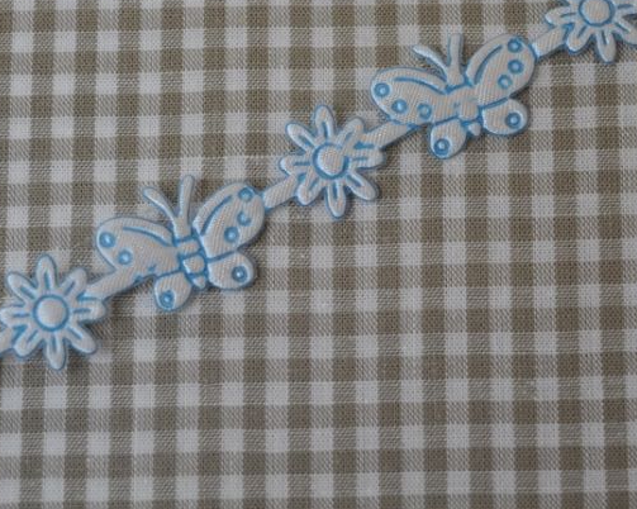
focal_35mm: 94
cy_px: 239
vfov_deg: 16.4
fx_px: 1771
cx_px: 204
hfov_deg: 20.3
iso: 360
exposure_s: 1/125
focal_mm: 42
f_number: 5.6
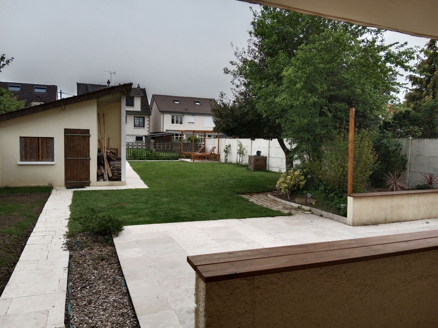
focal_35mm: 26
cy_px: 164
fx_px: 329
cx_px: 219
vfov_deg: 53.1
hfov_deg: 67.3
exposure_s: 1/200
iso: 104
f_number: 1.8
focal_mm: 3.96
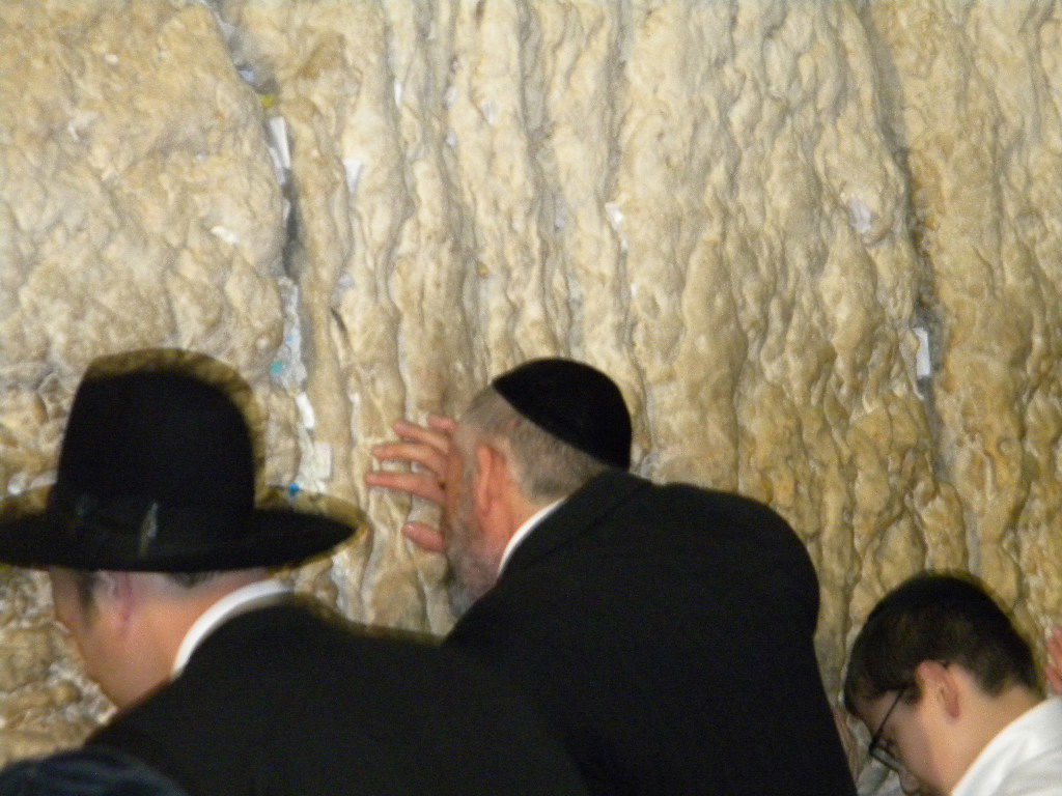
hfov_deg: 13.3
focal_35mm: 148
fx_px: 4541
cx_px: 531
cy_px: 398
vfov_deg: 10.0
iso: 586
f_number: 5
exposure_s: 1/30
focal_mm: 26.8
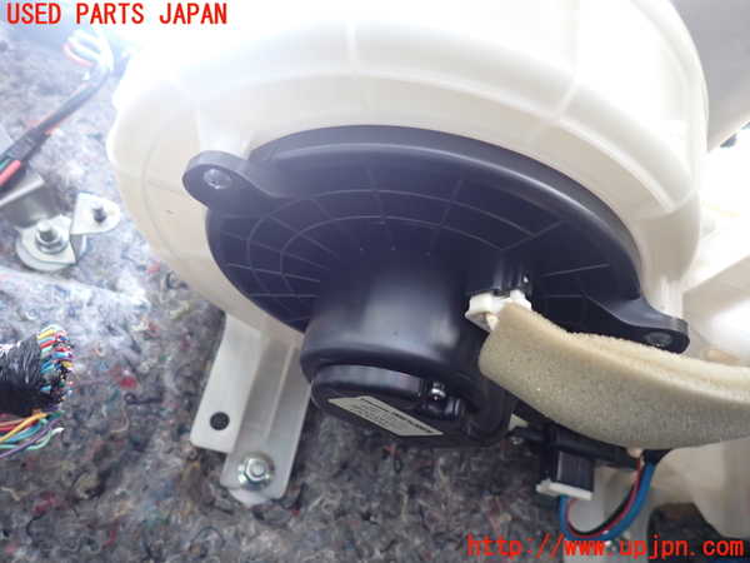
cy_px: 282
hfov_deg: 69.4
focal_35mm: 25
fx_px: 542
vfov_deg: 54.9
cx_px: 375
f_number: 2
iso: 250
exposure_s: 1/30
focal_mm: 4.5
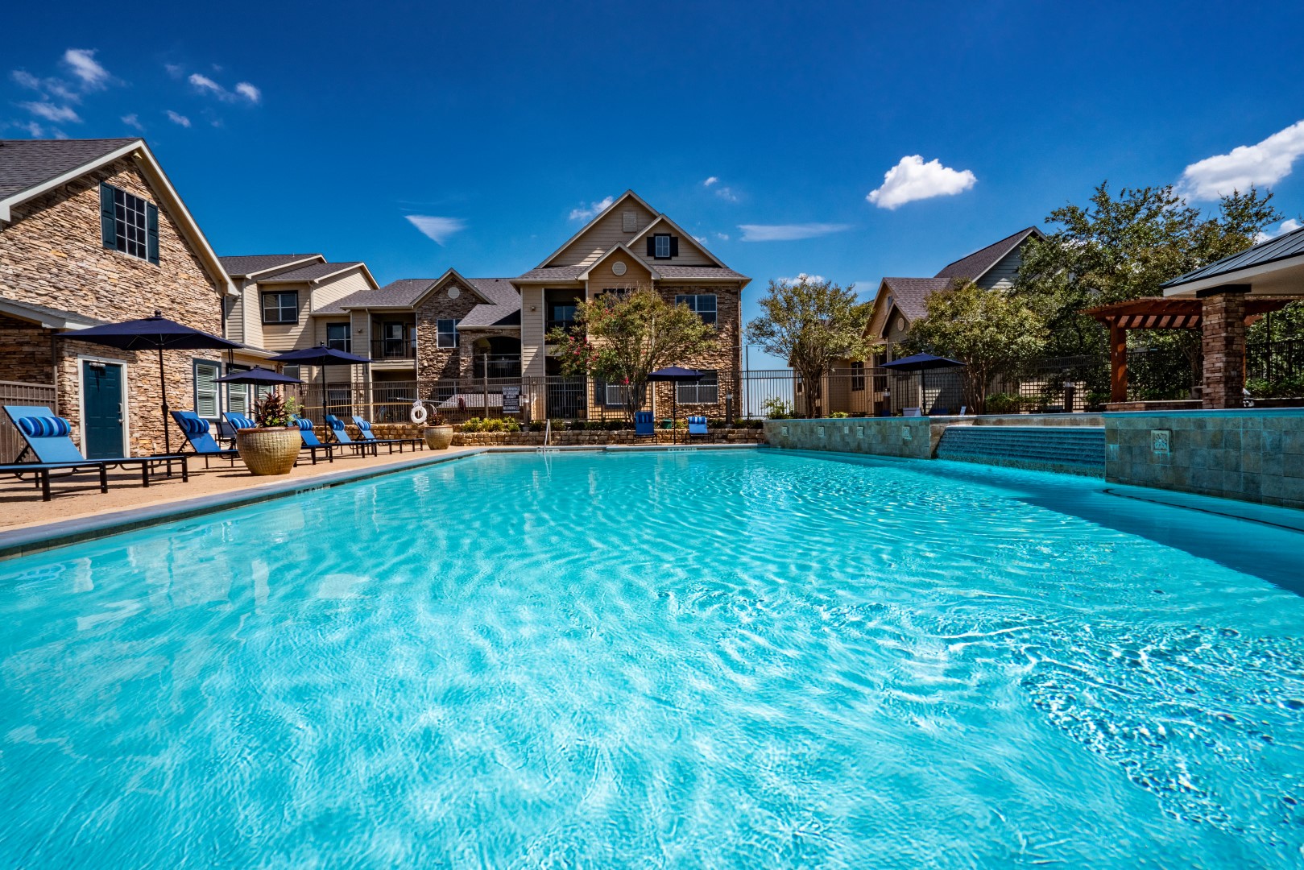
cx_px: 652
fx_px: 580
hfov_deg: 96.7
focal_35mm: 16
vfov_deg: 73.8
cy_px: 435
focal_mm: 16
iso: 800
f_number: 22
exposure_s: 1/250
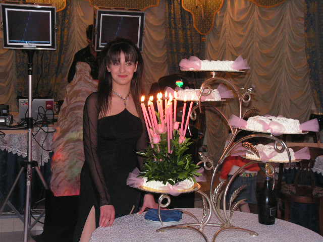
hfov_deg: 31.7
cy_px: 121
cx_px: 162
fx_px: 569
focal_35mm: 61
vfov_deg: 24.0
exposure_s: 1/60
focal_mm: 10.2
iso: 200
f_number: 3.3
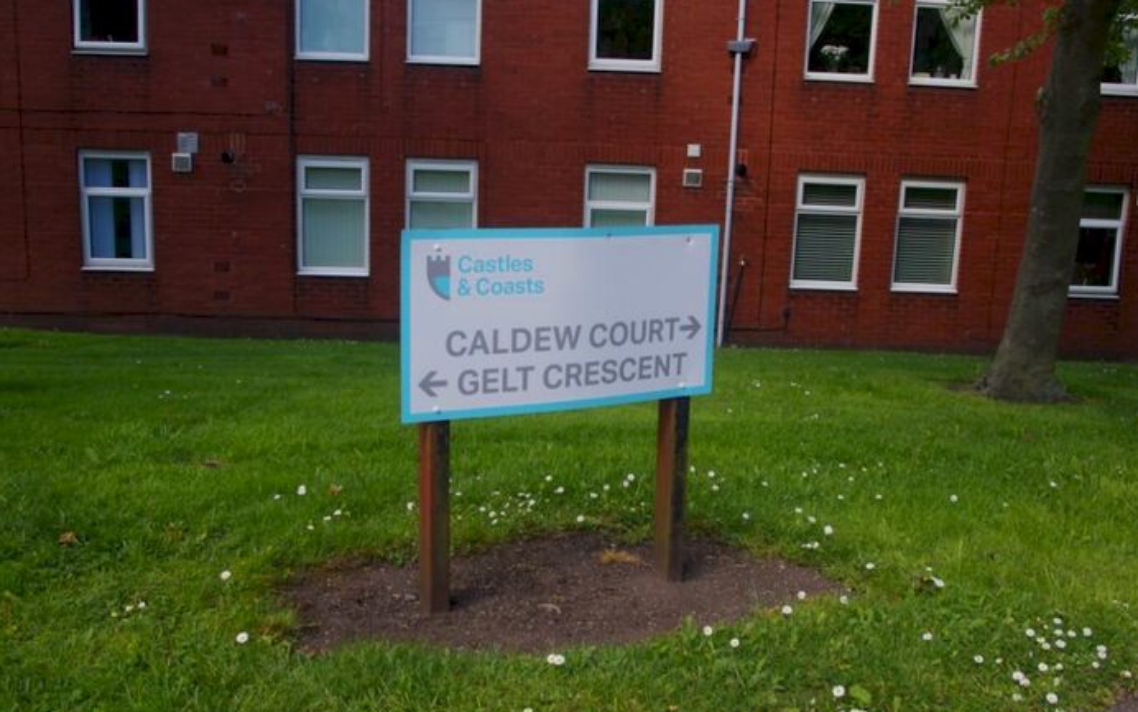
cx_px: 574
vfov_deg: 36.3
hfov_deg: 55.3
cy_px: 377
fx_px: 1086
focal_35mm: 35
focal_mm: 23.13
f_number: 11
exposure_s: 1/100
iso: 400
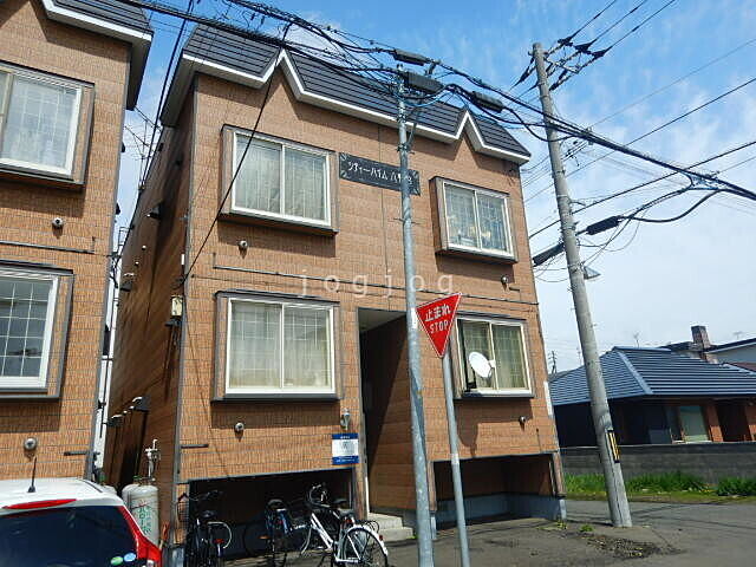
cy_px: 284
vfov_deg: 56.8
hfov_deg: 71.6
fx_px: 524
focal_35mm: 24
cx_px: 378
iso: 125
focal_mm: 4.3
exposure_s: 1/400
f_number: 2.8
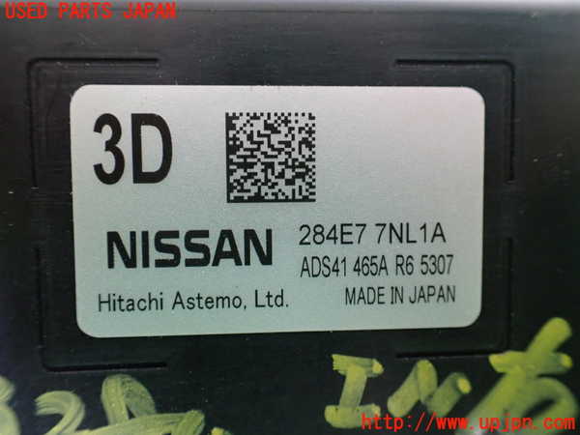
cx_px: 290
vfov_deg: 46.8
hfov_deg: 60.0
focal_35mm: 30
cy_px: 218
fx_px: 503
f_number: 2.3
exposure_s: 1/50
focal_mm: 5.4
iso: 800
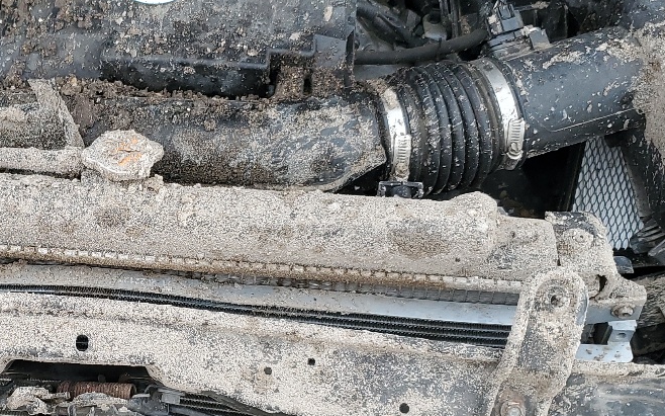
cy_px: 257
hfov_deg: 29.9
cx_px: 127
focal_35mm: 67
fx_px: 1214
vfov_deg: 19.4
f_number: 1.5
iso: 50
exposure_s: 1/909
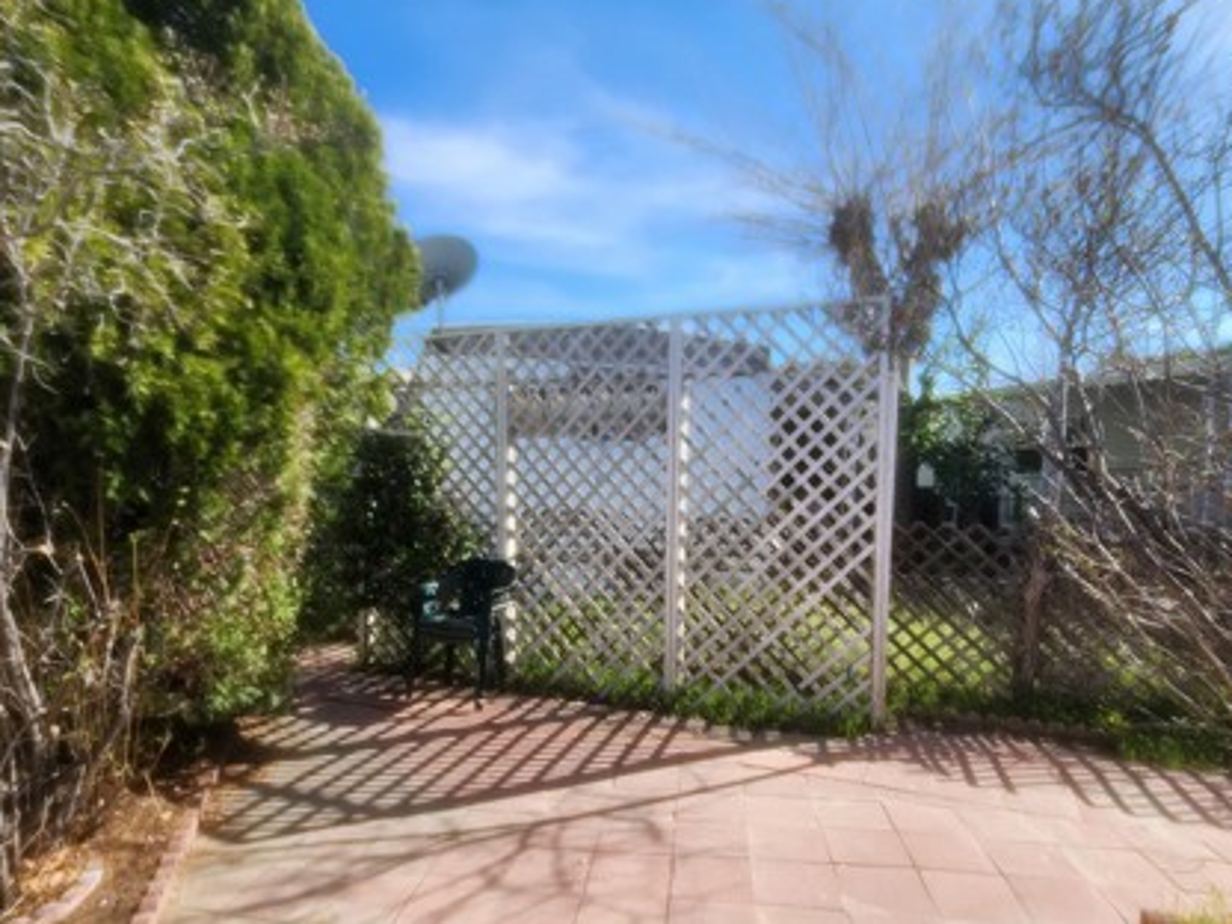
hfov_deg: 81.7
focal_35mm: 20
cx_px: 613
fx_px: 712
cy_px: 524
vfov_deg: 65.7
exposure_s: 1/1053
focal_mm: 2.2
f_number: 2.2
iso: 50
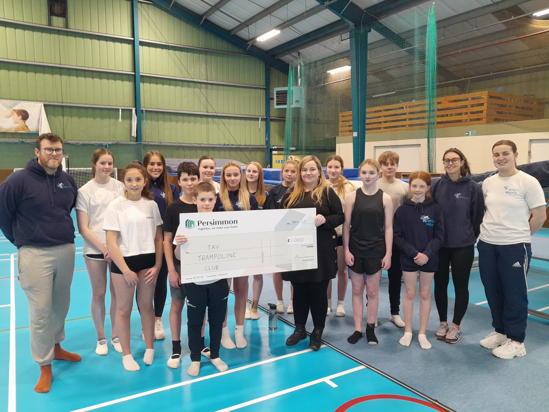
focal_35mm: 27
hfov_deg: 65.3
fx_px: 428
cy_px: 206
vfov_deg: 51.4
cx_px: 274
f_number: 1.8
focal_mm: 4
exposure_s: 1/50
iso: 320
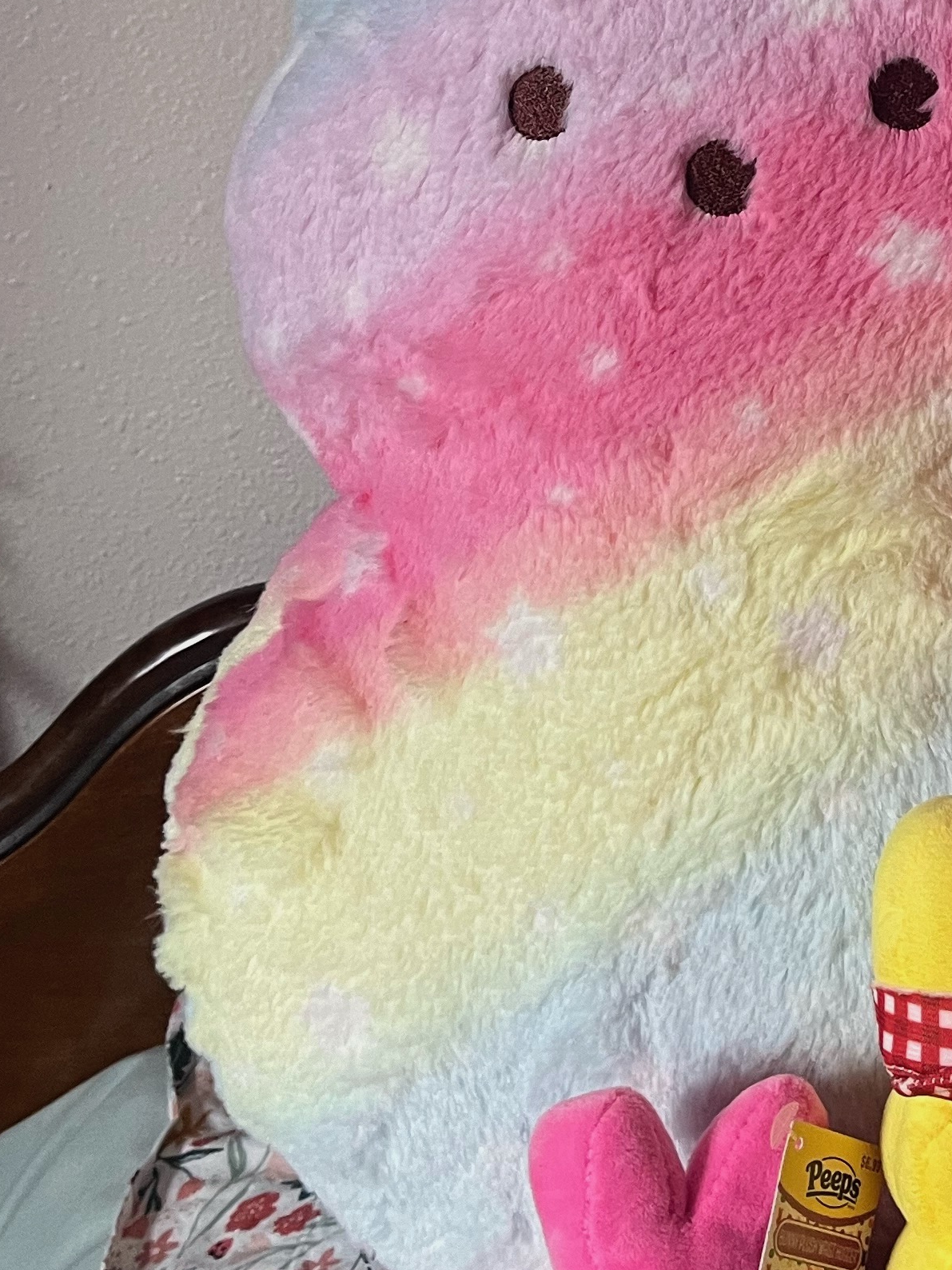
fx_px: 2420
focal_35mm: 66
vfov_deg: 28.6
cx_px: 1149
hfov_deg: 20.7
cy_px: 203
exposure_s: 1/60
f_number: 1.6
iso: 200
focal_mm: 5.1
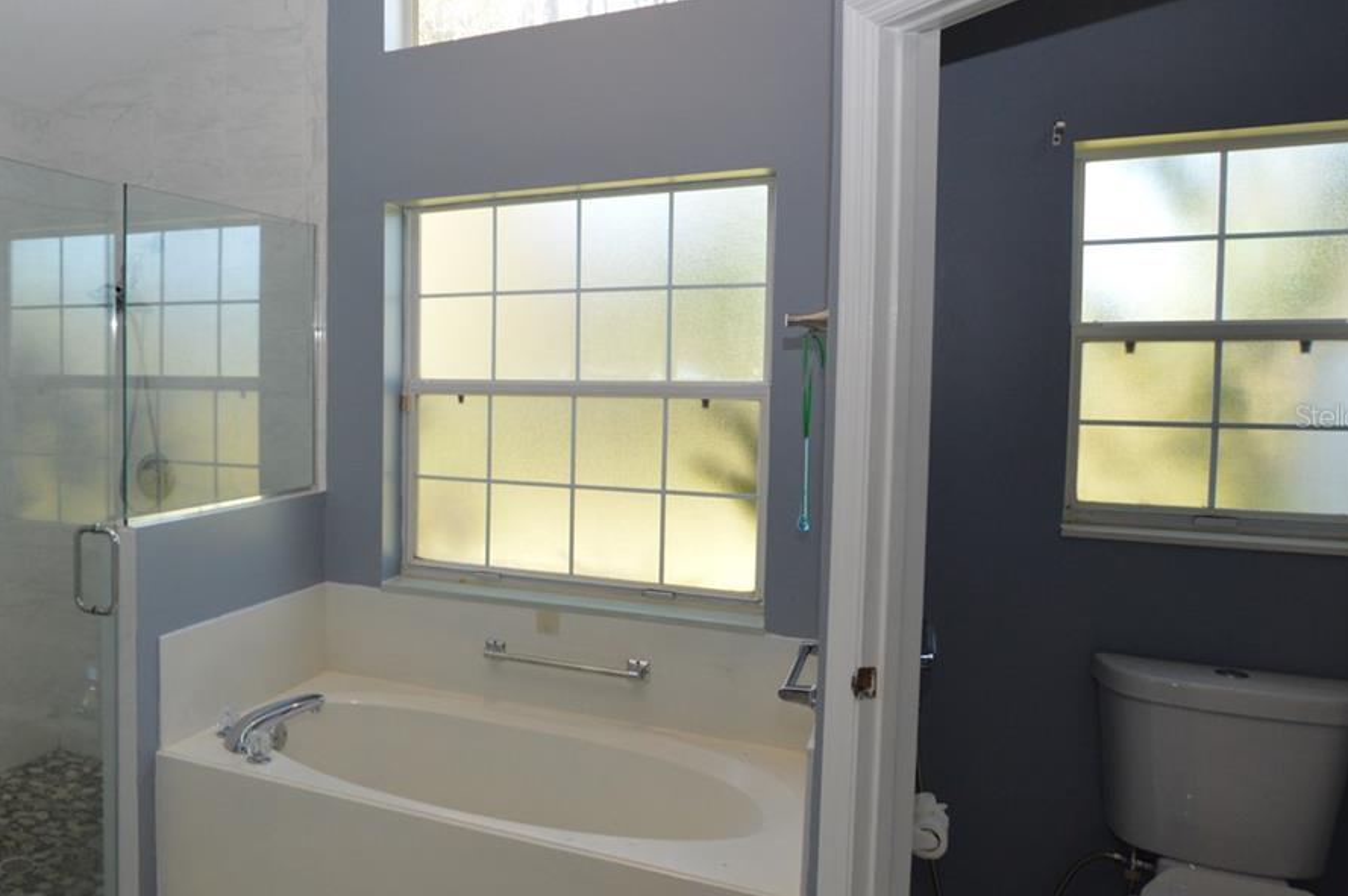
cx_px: 217
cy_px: 416
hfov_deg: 60.4
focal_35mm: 27
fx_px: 1010
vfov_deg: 47.8
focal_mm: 10
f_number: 5
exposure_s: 1/100
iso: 400
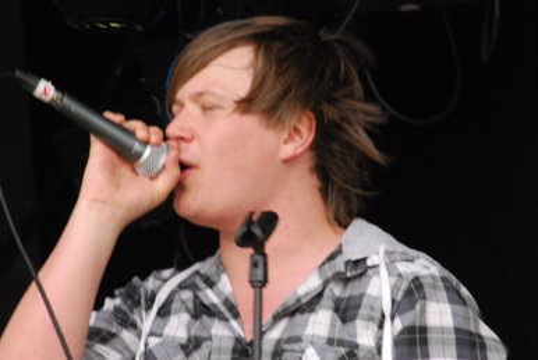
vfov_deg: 3.8
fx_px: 5384
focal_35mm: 360
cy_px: 180
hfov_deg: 5.7
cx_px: 269
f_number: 22
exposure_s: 1/80
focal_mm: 240
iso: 1600
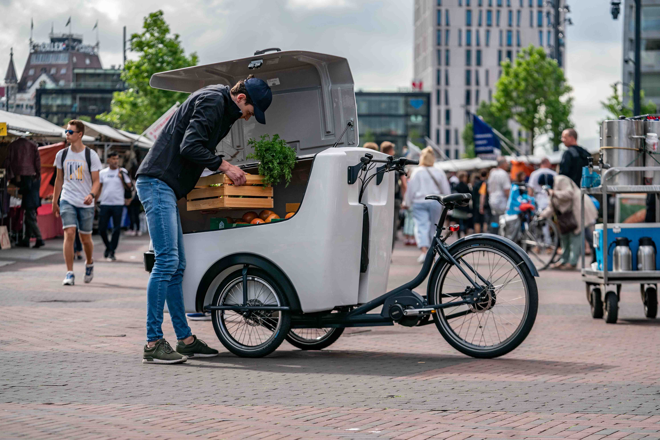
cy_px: 220
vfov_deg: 12.5
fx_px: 2016
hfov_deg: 18.6
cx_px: 330
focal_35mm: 110
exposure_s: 1/2000
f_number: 4
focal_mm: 110
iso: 500
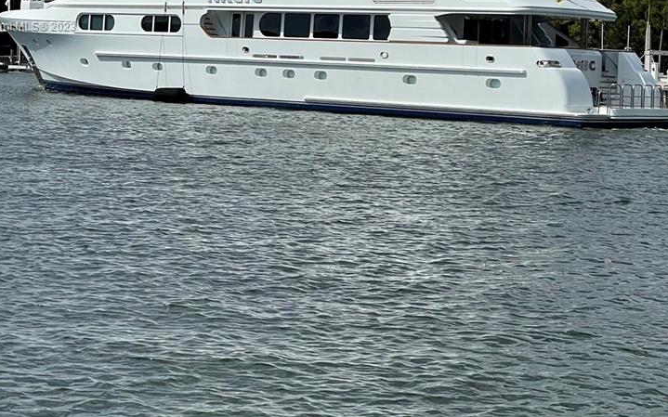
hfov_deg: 22.6
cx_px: 323
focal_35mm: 92
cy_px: 27
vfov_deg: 14.0
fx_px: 1674
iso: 25
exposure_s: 1/3984
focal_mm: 6
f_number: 2
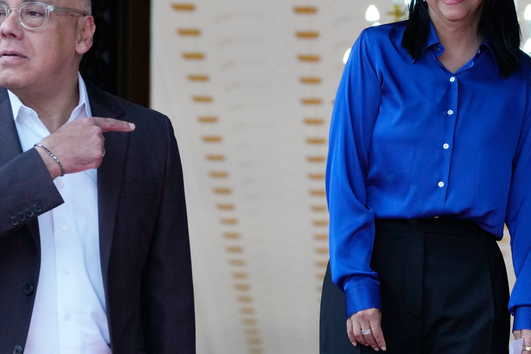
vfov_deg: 5.1
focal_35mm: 272
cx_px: 474
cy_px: 114
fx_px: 4012
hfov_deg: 7.6
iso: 1250
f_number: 7.1
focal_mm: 141
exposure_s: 1/400
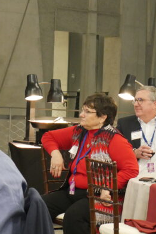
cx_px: 170
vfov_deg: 11.7
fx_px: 1144
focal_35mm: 176
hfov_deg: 7.8
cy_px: 128
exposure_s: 1/20
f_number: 5.6
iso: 3200
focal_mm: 42
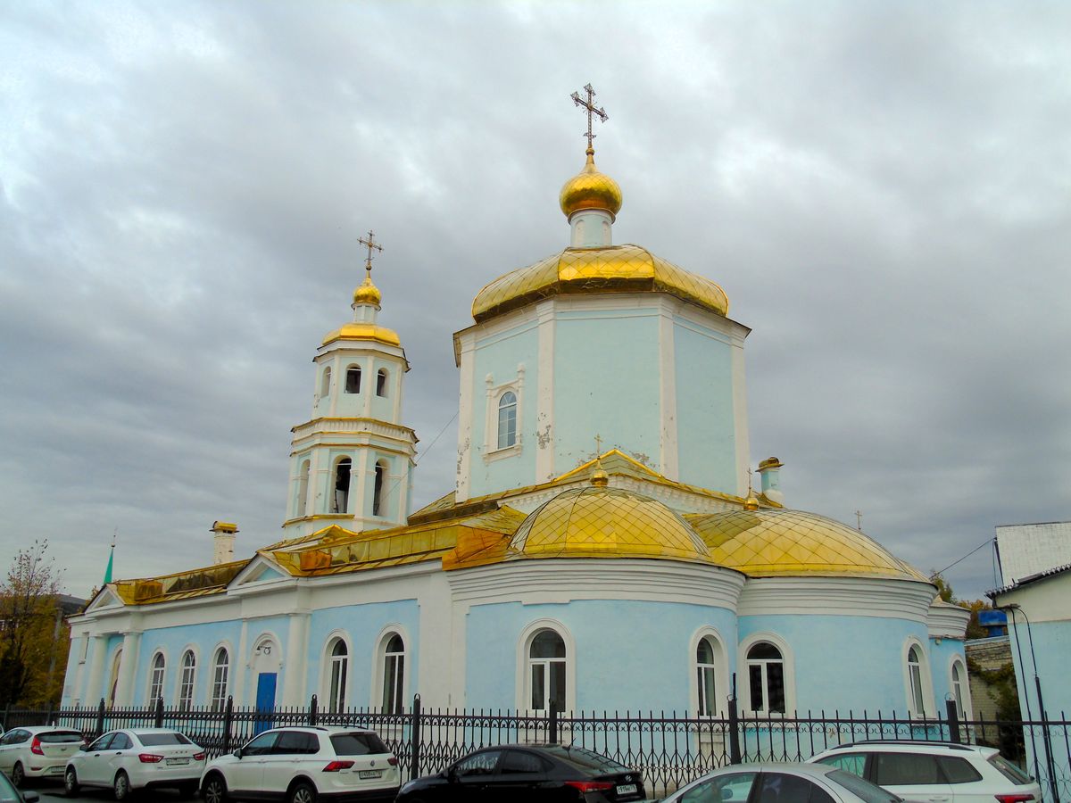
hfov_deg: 61.7
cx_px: 536
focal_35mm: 29
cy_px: 402
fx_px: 897
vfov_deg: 48.2
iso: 80
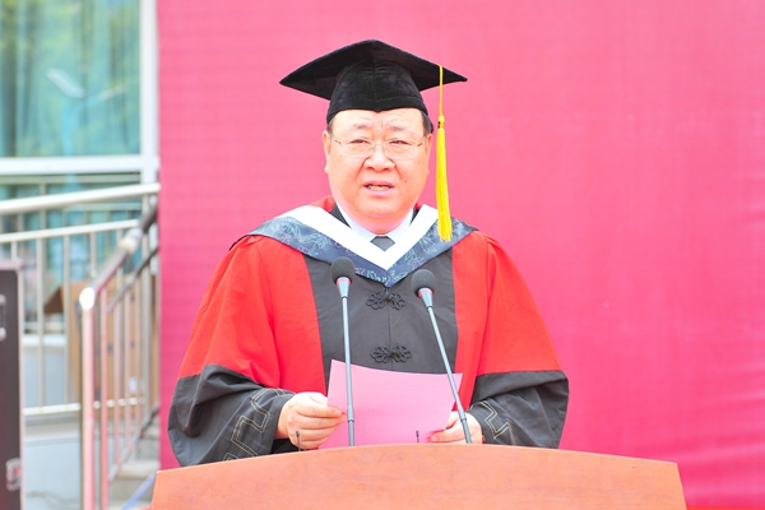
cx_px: 382
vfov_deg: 19.5
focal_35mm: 70
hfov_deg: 28.8
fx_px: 1487
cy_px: 255
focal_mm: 70
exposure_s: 1/250
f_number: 3.5
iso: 200
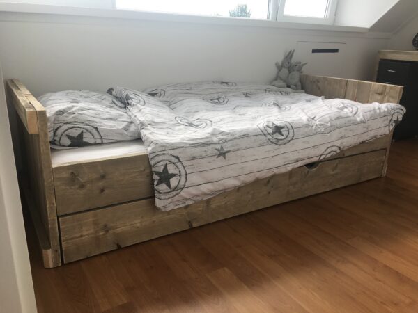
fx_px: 350
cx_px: 209
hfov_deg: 61.7
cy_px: 156
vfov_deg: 48.2
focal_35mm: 29
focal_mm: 4.15
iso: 25
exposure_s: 1/245
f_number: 2.2
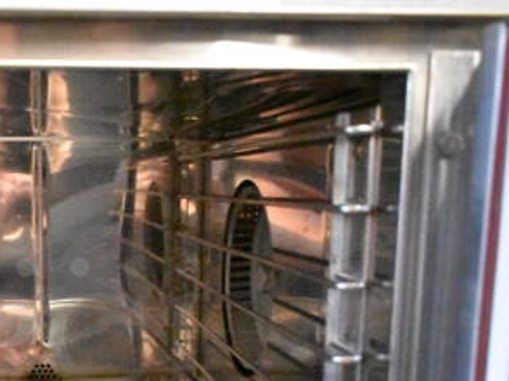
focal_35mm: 54
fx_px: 793
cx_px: 80
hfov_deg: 34.2
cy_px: 338
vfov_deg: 26.2
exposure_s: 1/125
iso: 25600
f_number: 3.5
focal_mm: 18
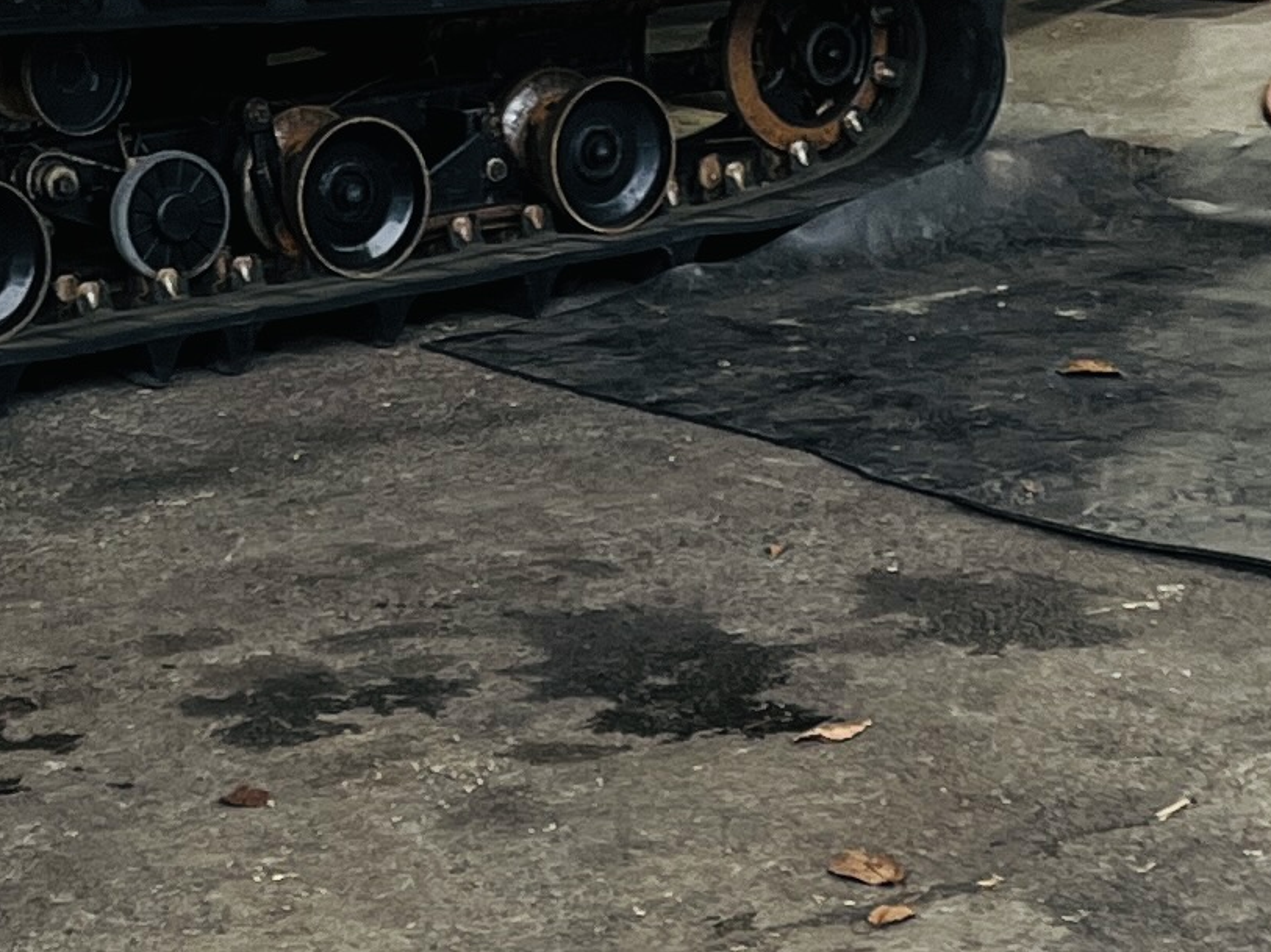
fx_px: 4734
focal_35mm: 129
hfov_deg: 15.3
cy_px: 1917
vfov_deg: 10.5
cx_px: 644
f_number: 1.6
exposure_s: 1/121
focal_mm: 5.1
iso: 80
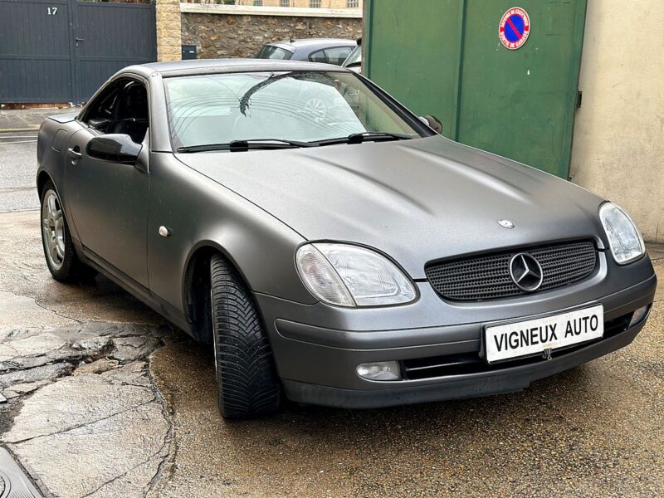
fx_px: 921
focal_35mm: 48
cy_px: 249
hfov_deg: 39.7
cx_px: 332
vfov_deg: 30.3
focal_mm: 6.86
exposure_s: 1/724
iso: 64
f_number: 1.78
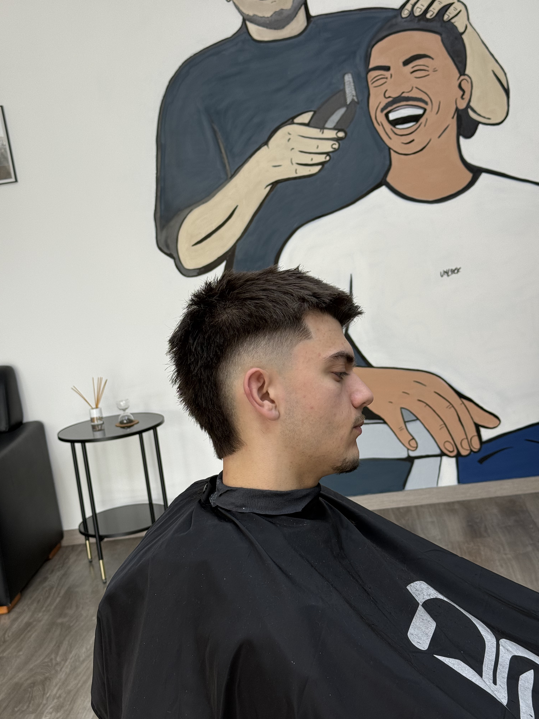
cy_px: 360
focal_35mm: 48
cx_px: 270
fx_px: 997
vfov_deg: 39.7
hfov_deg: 30.3
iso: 64
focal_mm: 6.76
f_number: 1.78
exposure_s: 1/100
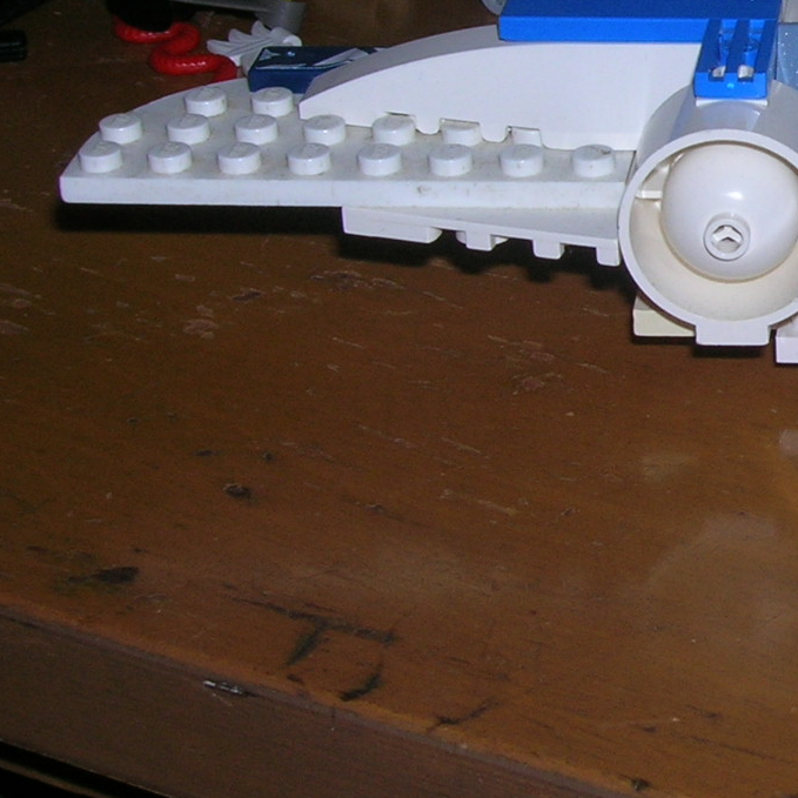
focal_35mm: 96
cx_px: 1030
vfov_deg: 18.0
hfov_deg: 17.1
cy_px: 230
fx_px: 2504
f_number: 4.9
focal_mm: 6
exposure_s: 1/60.1
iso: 50
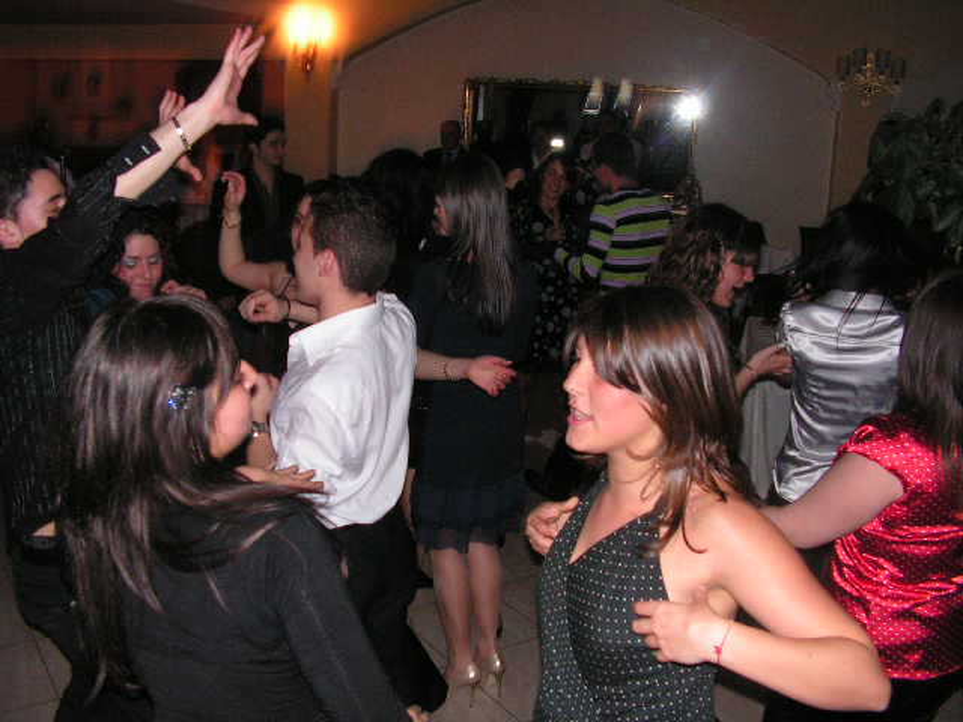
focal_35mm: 36
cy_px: 361
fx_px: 1002
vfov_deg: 39.7
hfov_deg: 51.4
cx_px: 482
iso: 200
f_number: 3.2
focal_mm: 6
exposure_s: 1/40
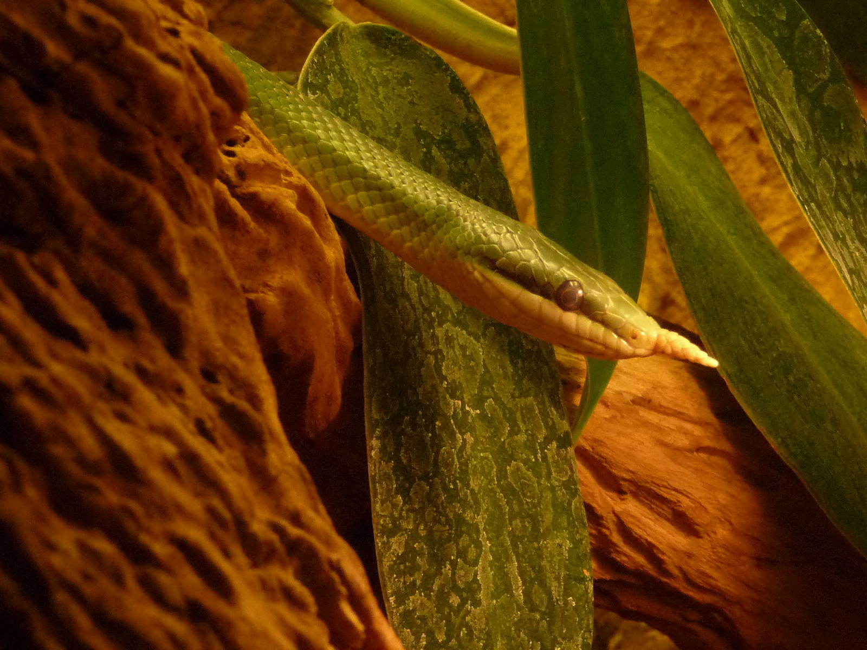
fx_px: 3532
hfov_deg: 14.0
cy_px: 325
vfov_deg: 10.5
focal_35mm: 141
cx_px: 434
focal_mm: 14.2
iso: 400
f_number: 4.7
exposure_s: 1/30
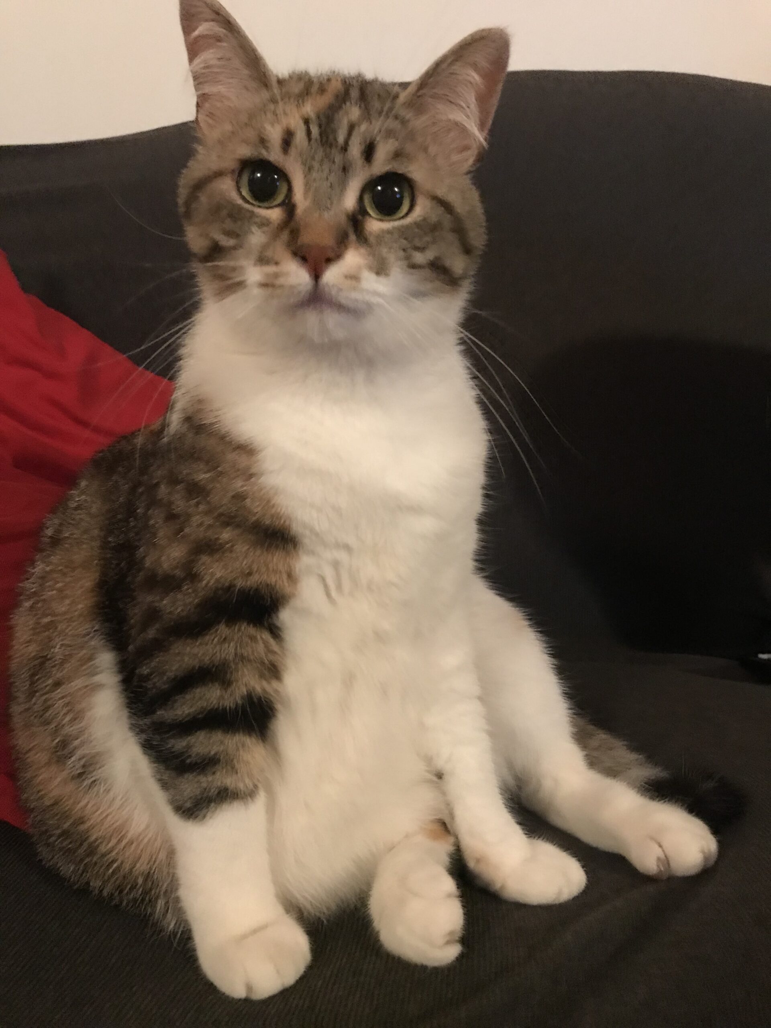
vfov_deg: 63.4
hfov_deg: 49.7
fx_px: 832
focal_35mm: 28
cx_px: 386
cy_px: 514
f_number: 1.8
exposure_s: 1/5
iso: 80
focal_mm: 3.99
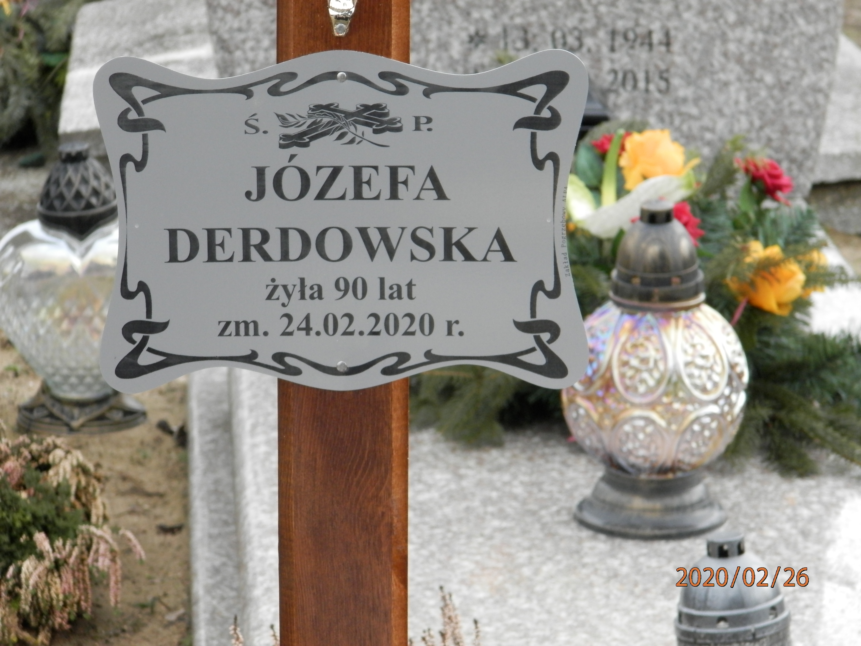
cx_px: 430
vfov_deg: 9.7
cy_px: 323
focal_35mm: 153
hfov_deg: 12.9
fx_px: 3806
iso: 200
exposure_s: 1/125
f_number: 4.9
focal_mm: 27.4
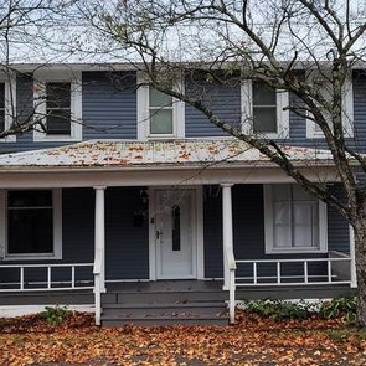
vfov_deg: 42.8
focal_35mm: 39
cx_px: 165
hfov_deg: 42.8
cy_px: 173
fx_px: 467
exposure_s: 1/385
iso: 40
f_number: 1.8
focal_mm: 5.4
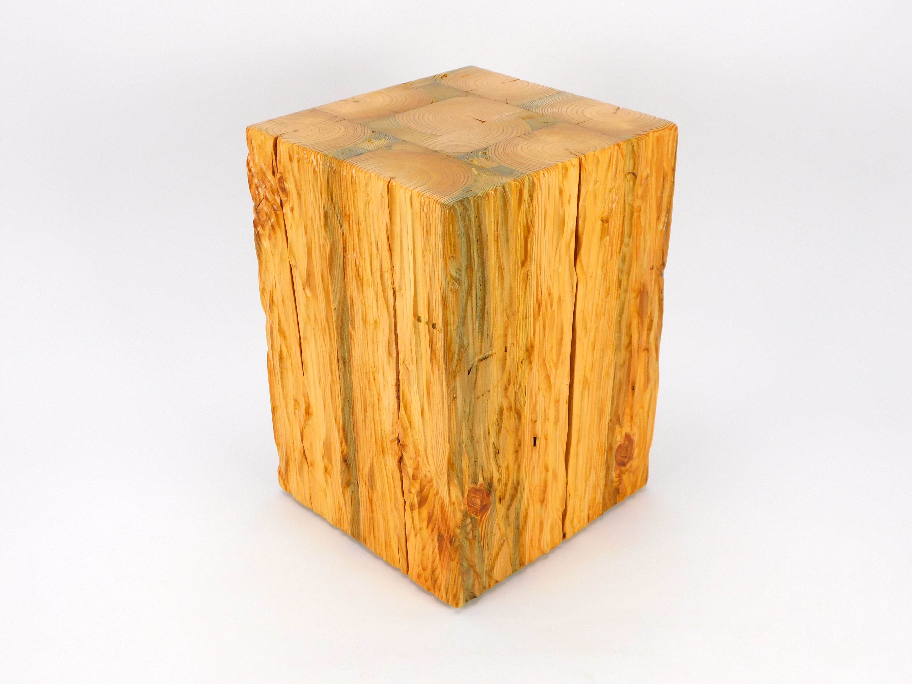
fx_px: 1186
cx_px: 456
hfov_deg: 42.1
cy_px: 342
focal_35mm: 45
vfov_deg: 32.2
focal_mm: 8
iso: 125
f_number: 3.7
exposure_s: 1/125
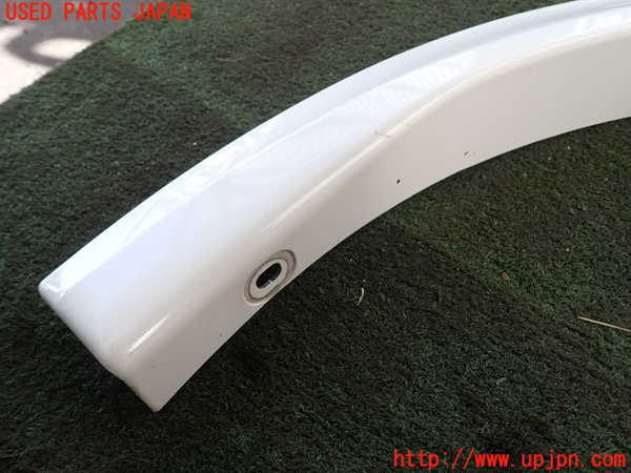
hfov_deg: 69.4
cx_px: 316
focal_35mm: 25
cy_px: 236
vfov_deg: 54.9
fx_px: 456
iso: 100
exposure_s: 1/200
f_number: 2.8
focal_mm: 4.5
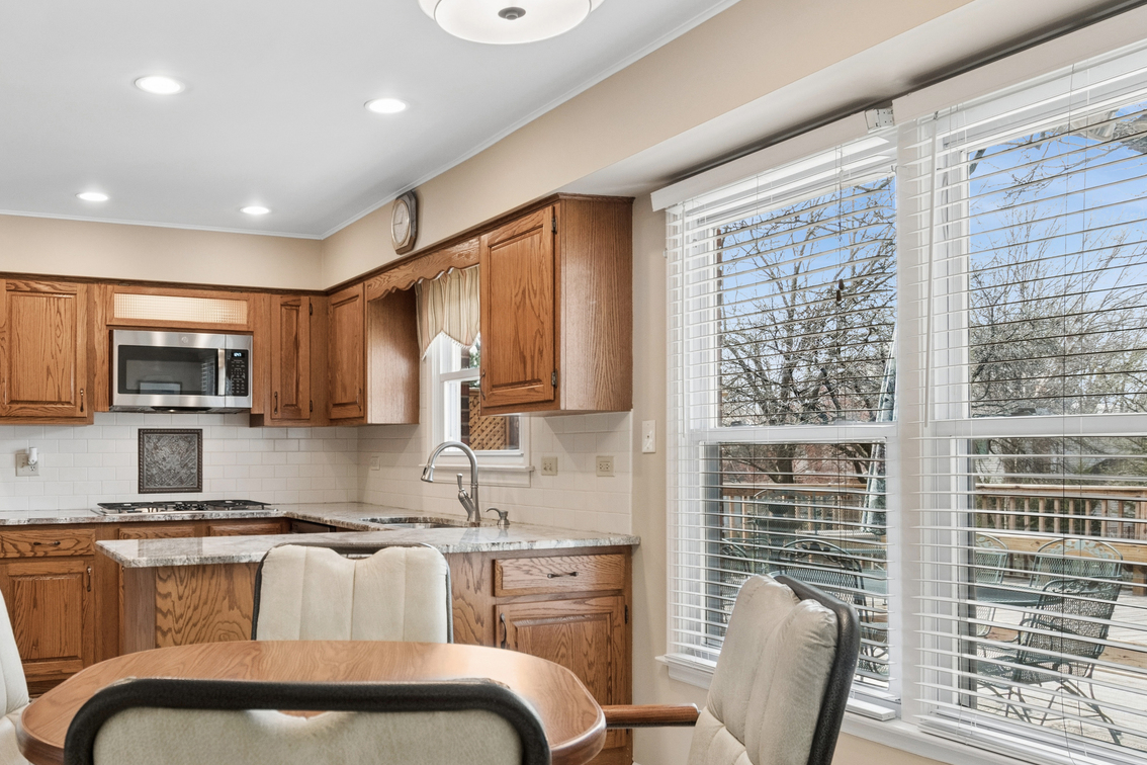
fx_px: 956
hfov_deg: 60.5
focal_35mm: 30
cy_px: 483
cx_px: 383
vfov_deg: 43.2
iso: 800
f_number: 8
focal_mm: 14
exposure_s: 1/60
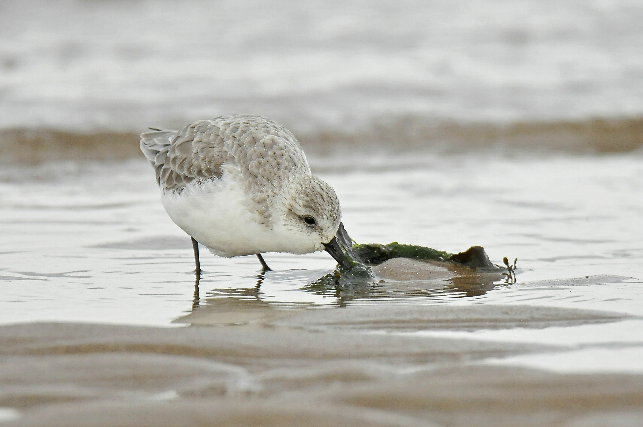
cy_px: 214
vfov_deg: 1.5
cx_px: 322
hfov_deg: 2.3
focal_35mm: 900
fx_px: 16055
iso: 800
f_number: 7.1
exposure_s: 1/500
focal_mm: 600
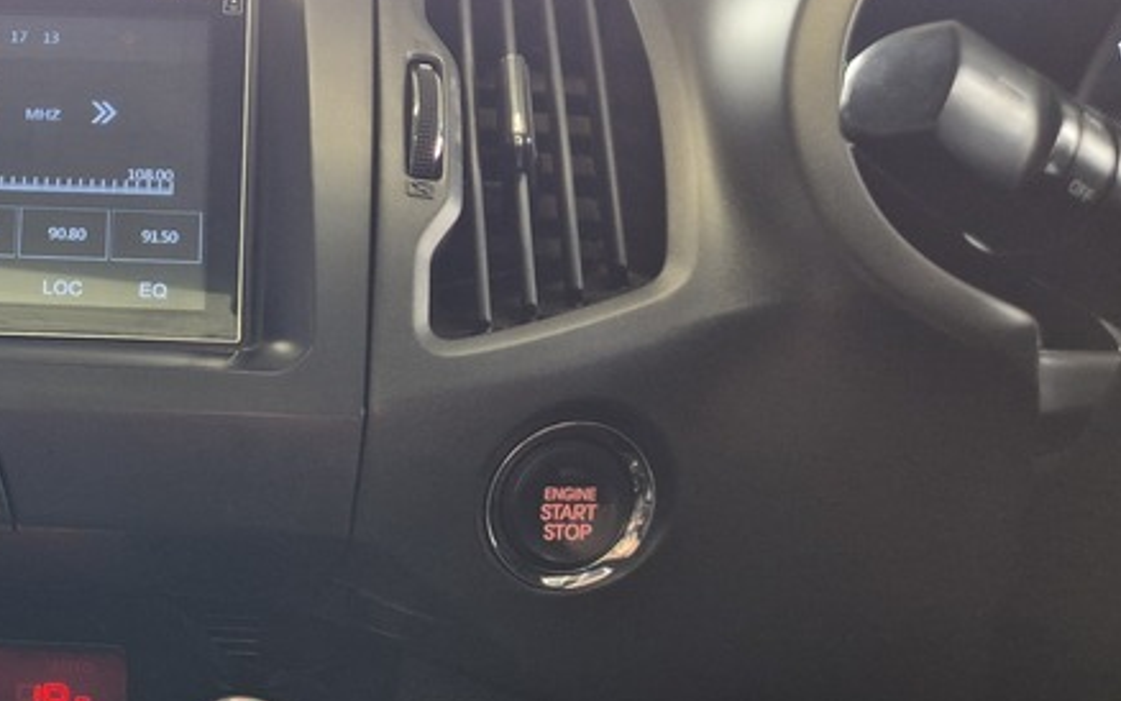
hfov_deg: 32.2
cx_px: -59
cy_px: 391
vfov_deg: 22.8
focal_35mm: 57
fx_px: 1742
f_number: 1.8
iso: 250
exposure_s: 1/100
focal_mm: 5.4
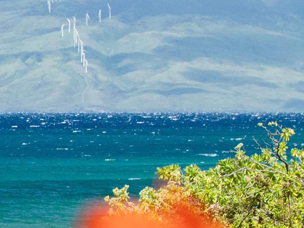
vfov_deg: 4.1
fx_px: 3154
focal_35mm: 359
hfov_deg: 5.4
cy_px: 214
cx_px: -305
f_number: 8
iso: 400
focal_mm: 42
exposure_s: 1/320
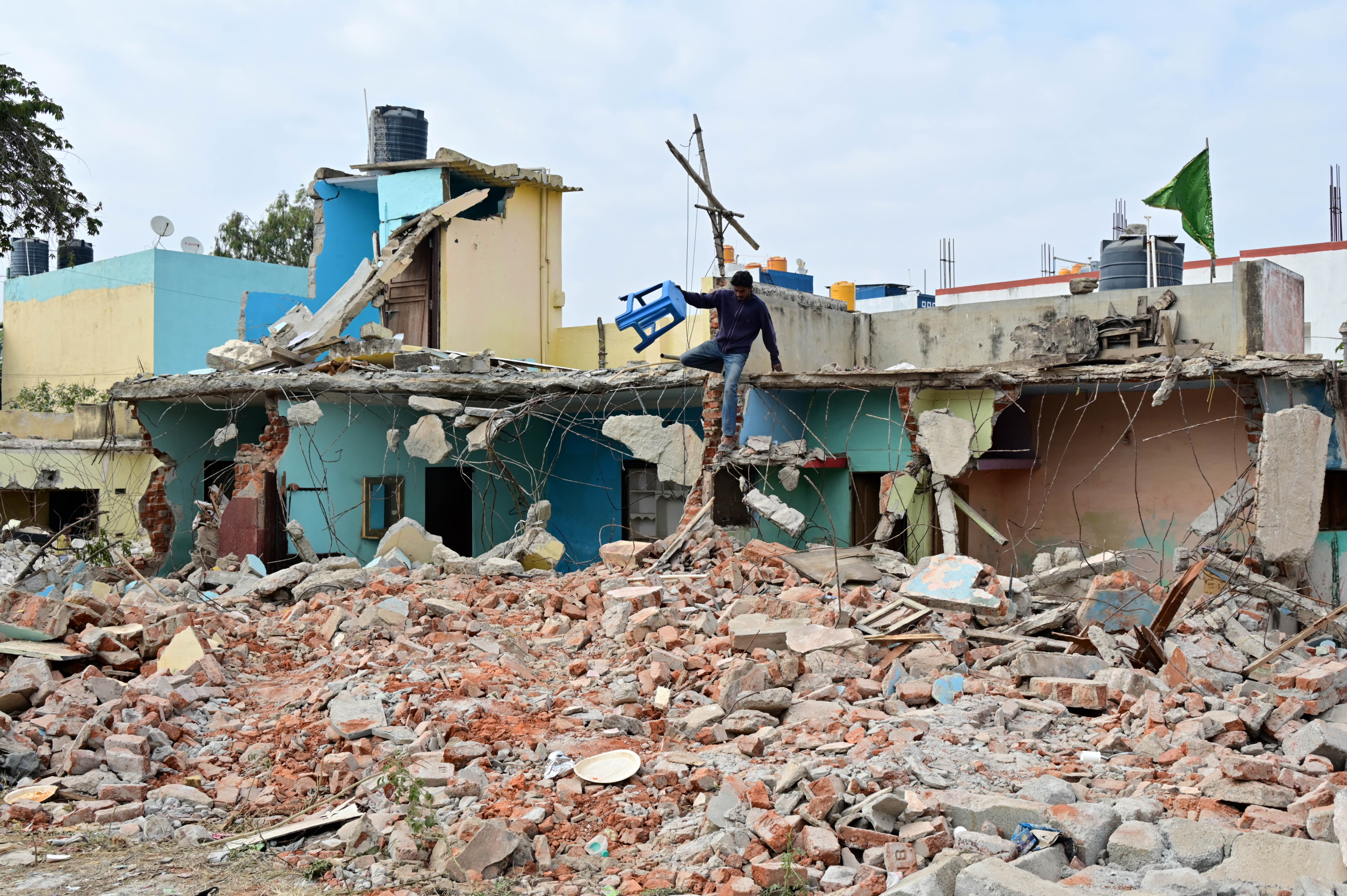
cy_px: 448
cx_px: 674
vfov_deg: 34.2
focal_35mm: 39
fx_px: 1458
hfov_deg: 49.6
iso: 400
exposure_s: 1/640
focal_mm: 39
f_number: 8
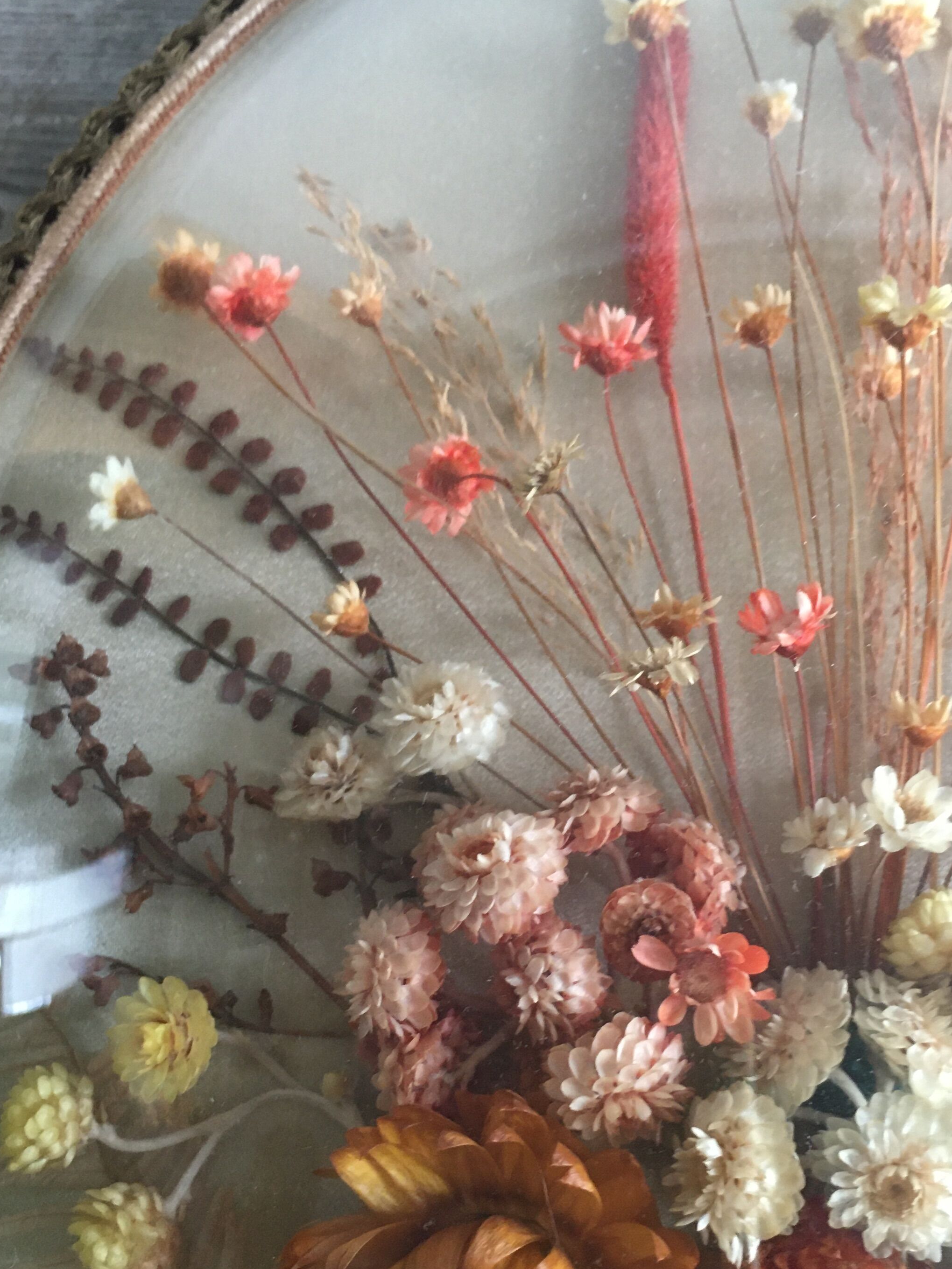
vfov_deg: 43.6
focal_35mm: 43
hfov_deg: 33.5
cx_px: 545
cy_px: 773
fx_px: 1577
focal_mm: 4.15
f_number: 2.2
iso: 160
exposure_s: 1/33
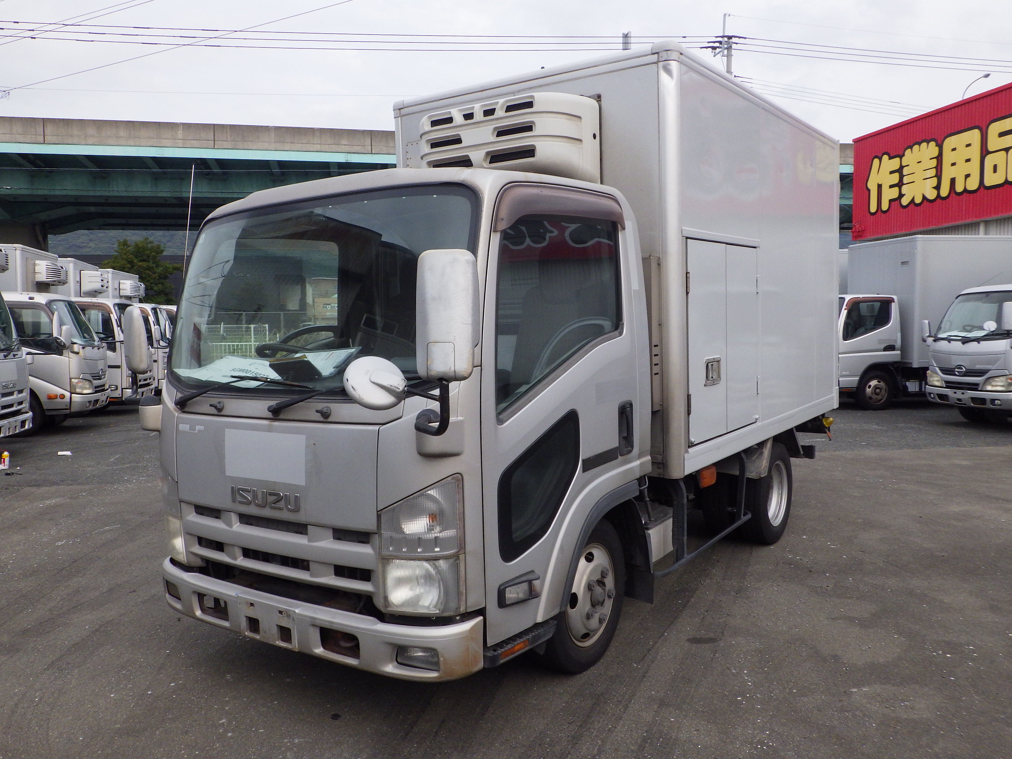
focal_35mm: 28
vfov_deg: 49.7
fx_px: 819
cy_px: 380
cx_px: 506
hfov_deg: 63.4
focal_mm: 5
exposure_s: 1/400
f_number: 4.2
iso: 250
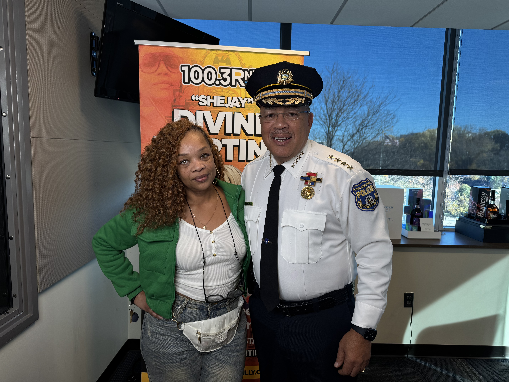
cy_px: 191
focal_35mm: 24
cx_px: 254
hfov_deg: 71.6
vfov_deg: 56.8
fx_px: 353
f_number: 1.78
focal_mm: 6.76
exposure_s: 1/130
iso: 50
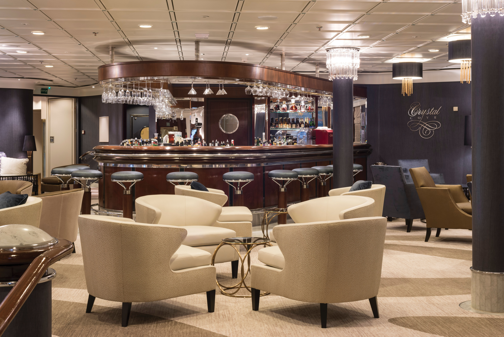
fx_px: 700
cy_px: 168
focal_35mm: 50
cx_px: 252
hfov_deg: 39.6
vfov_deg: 27.0
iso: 250
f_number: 14
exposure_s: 1.6
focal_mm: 50
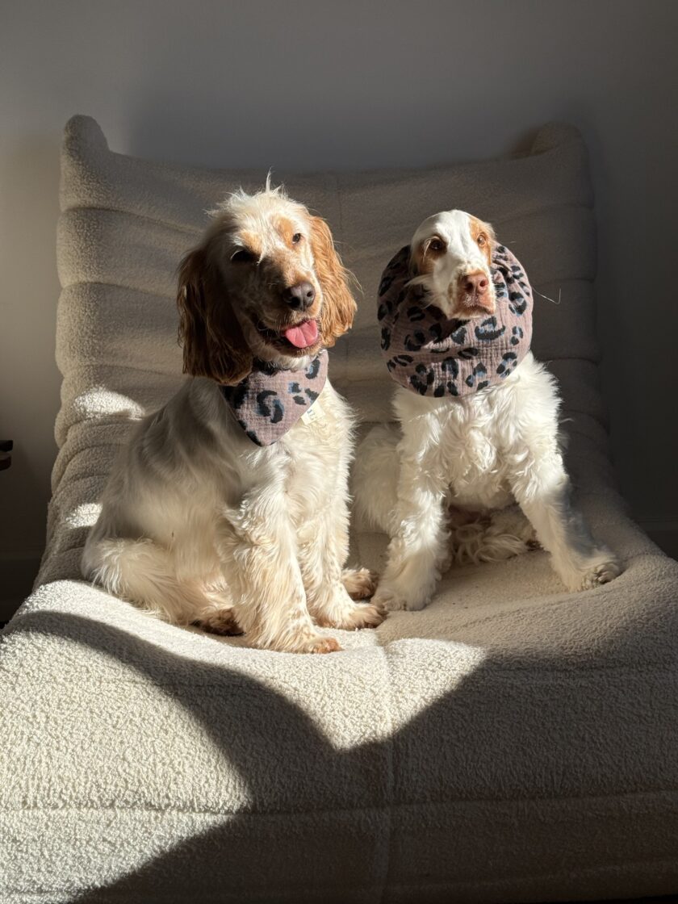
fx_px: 1254
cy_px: 452
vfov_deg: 39.7
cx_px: 339
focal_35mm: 48
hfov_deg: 30.3
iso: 64
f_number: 1.78
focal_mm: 6.76
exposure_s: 1/4587
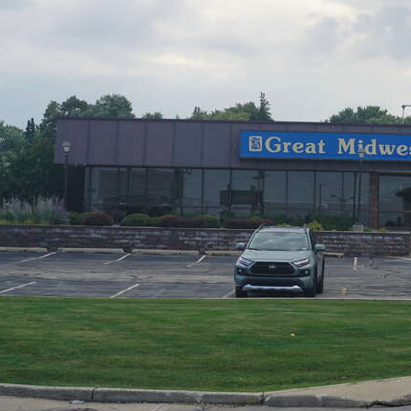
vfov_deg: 18.1
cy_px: 184
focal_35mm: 96
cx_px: 367
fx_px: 1287
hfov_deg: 17.9
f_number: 8
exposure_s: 1/125
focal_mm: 41
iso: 100
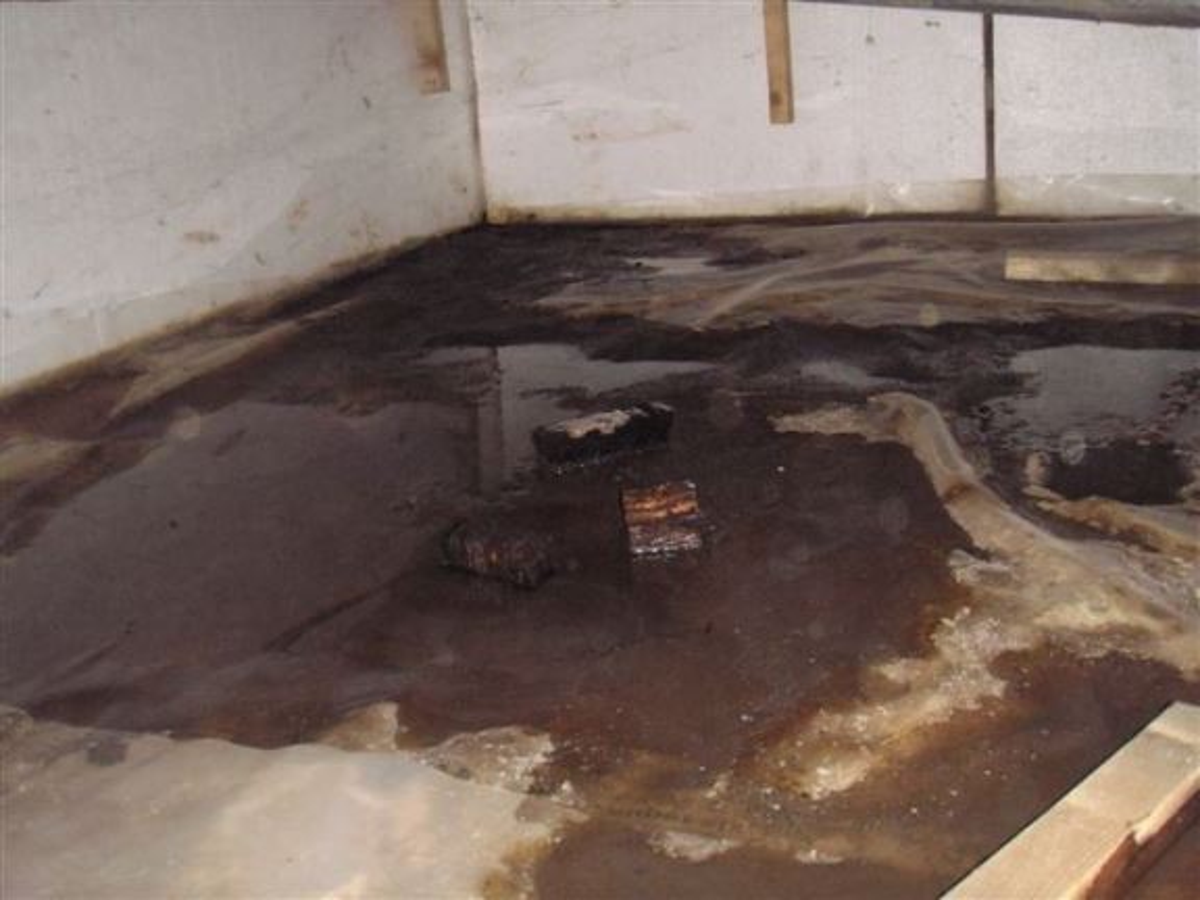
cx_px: 600
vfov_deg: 37.7
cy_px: 450
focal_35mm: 38
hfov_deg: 49.0
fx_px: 1317
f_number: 3.5
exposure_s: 1/250
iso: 400
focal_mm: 6.7
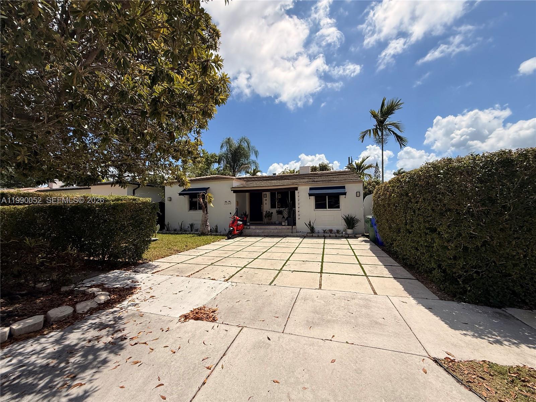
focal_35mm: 14
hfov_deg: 102.1
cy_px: 201
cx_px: 268
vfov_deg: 85.7
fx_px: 217
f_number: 2.2
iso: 50
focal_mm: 2.22
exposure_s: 1/3891
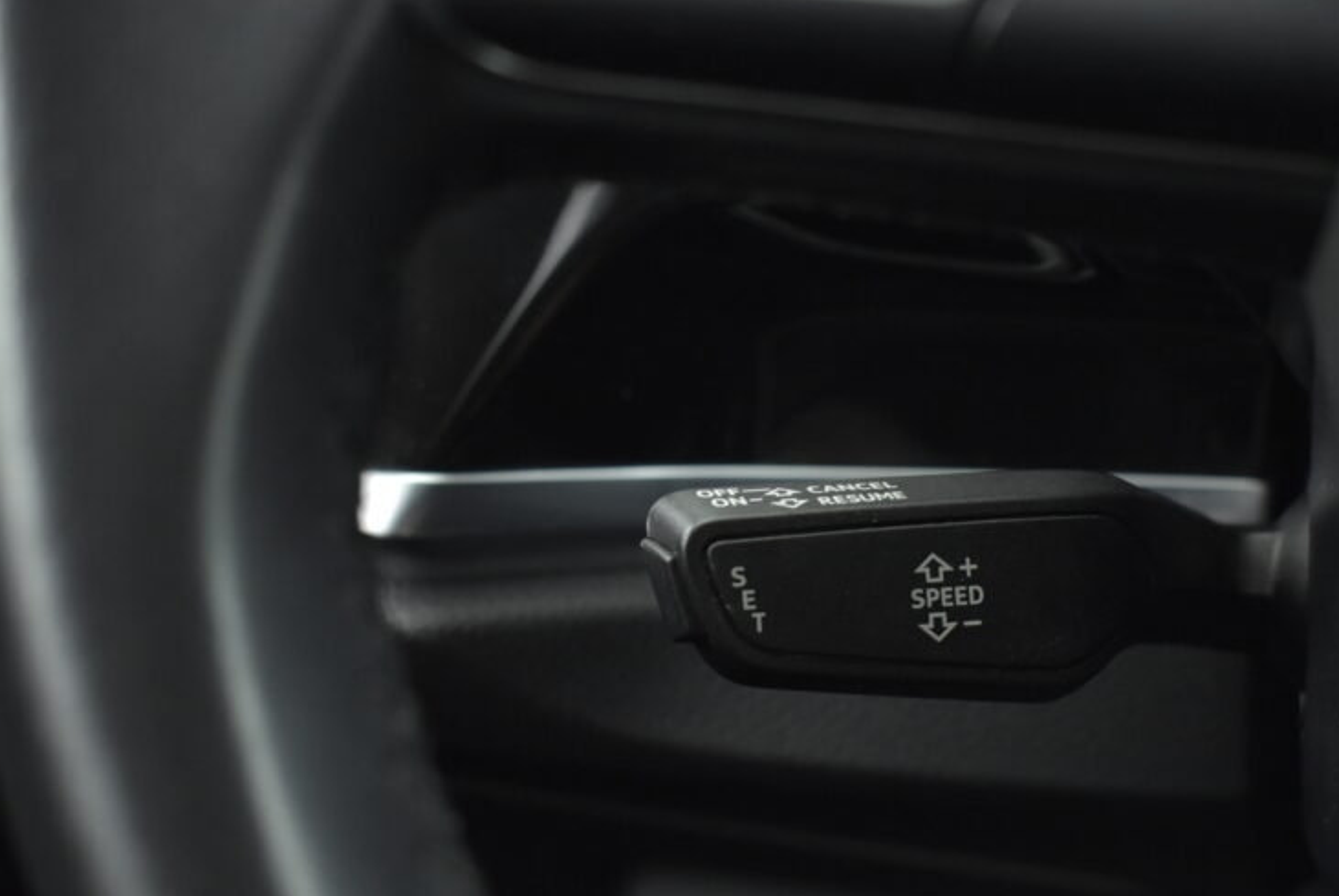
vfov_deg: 21.5
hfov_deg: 31.6
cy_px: 606
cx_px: 879
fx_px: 2346
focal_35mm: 63
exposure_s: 1/30
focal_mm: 30
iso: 1600
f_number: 4.2
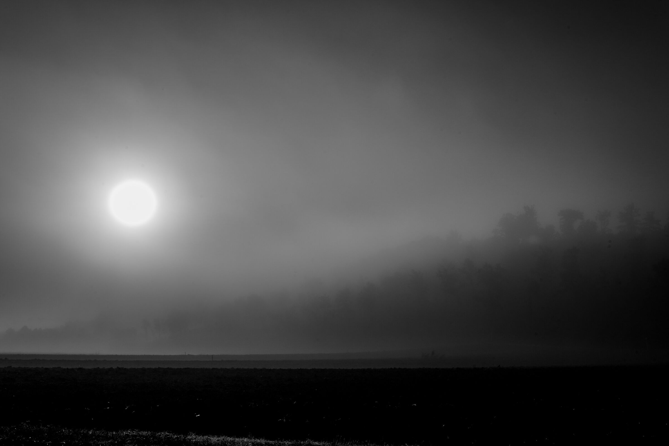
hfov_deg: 54.4
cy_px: 223
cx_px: 334
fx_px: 650
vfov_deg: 37.9
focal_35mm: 35
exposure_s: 1/400
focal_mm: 35
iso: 100
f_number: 16
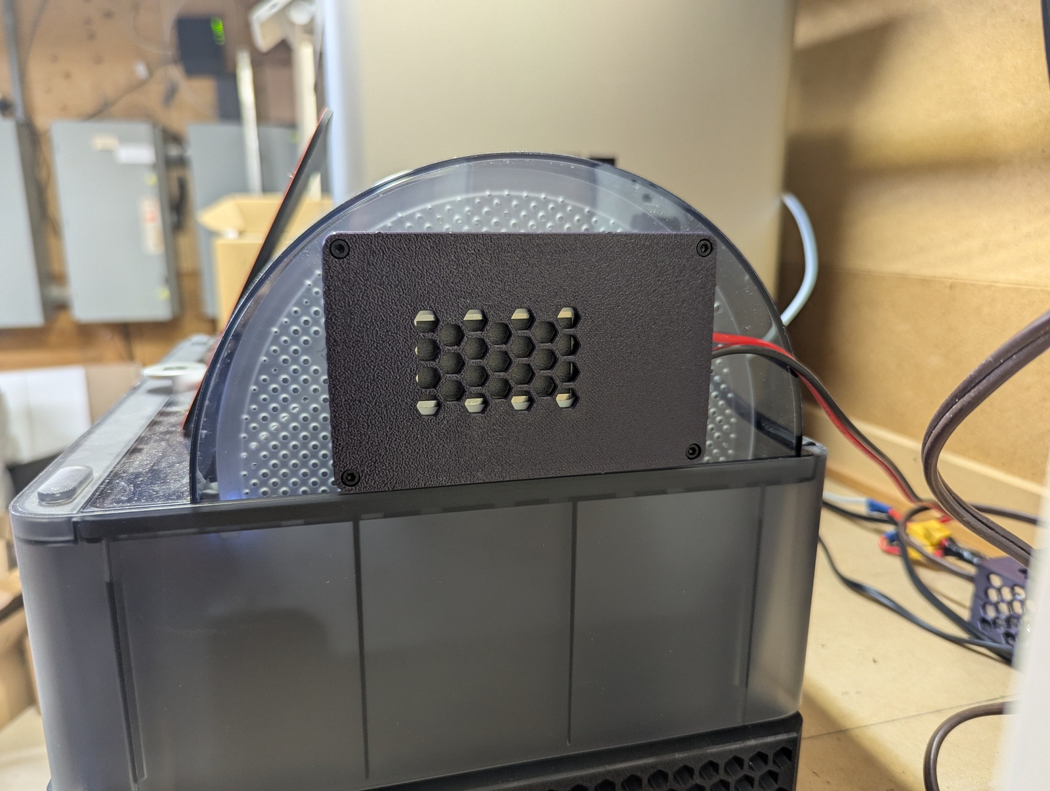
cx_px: 525
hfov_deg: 71.5
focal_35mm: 24
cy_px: 396
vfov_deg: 56.9
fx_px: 729
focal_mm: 6.81
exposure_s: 1/24
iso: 194
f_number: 1.85
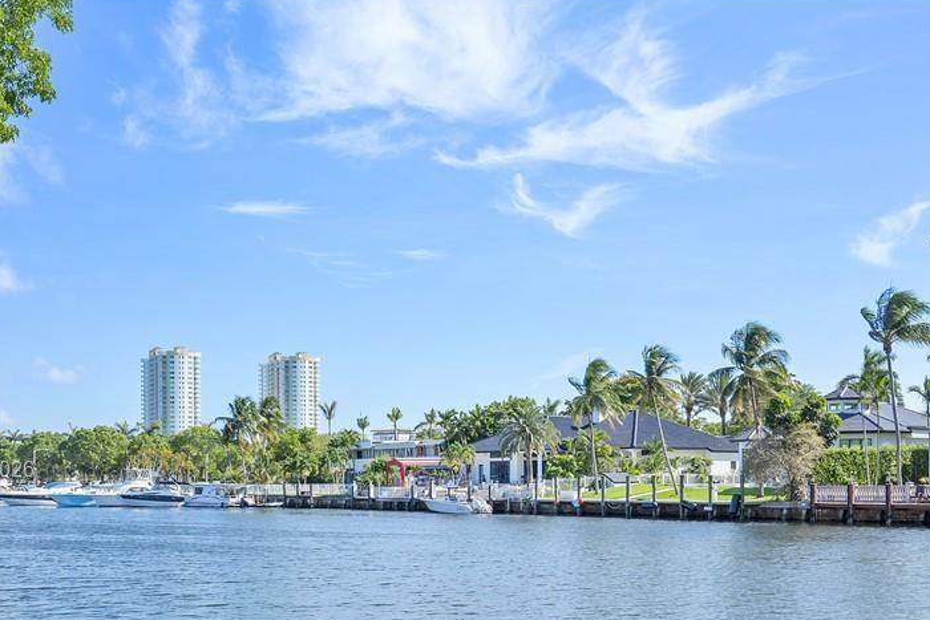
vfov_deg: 29.4
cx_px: 476
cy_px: 471
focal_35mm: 45
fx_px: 1163
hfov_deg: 43.6
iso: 100
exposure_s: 1/160
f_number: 10
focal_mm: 29
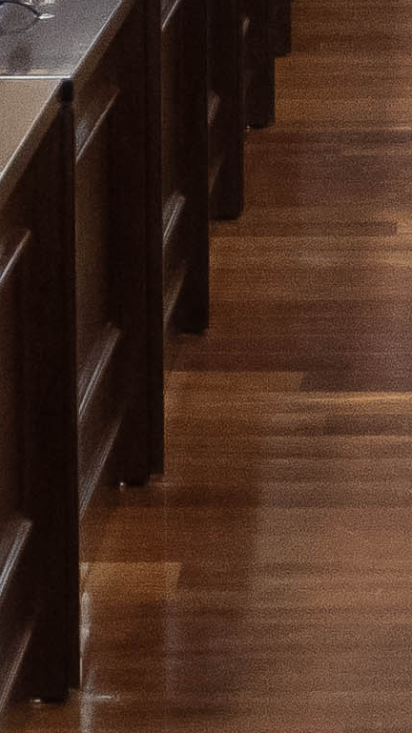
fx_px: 4314
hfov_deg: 5.4
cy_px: -407
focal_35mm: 222
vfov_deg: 9.4
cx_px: 467
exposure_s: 1/125
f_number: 3.8
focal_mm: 19.5
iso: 2500
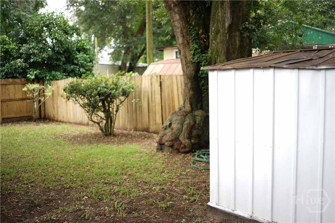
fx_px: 326
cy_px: 112
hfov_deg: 54.4
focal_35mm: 35
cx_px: 168
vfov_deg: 37.9
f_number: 1.8
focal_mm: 35
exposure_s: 1/250
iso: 50
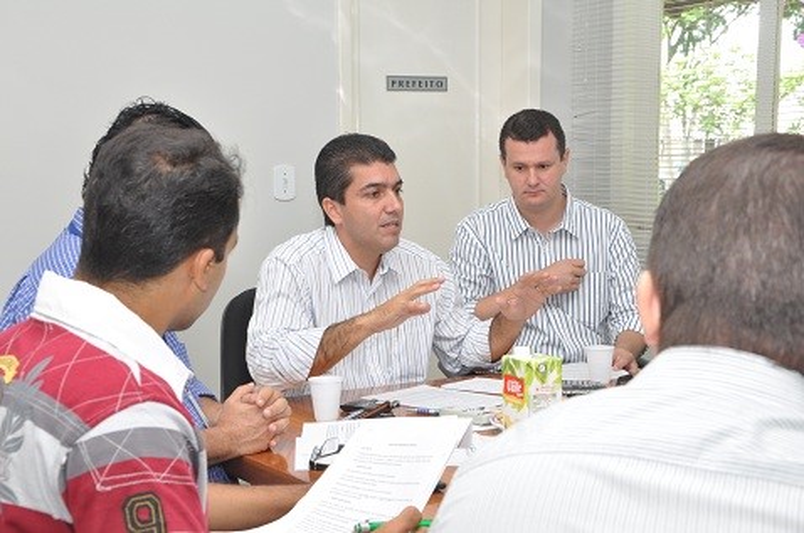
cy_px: 266
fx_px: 1338
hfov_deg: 33.5
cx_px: 402
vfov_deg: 22.5
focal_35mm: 60
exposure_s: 1/50
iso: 640
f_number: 9
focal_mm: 40
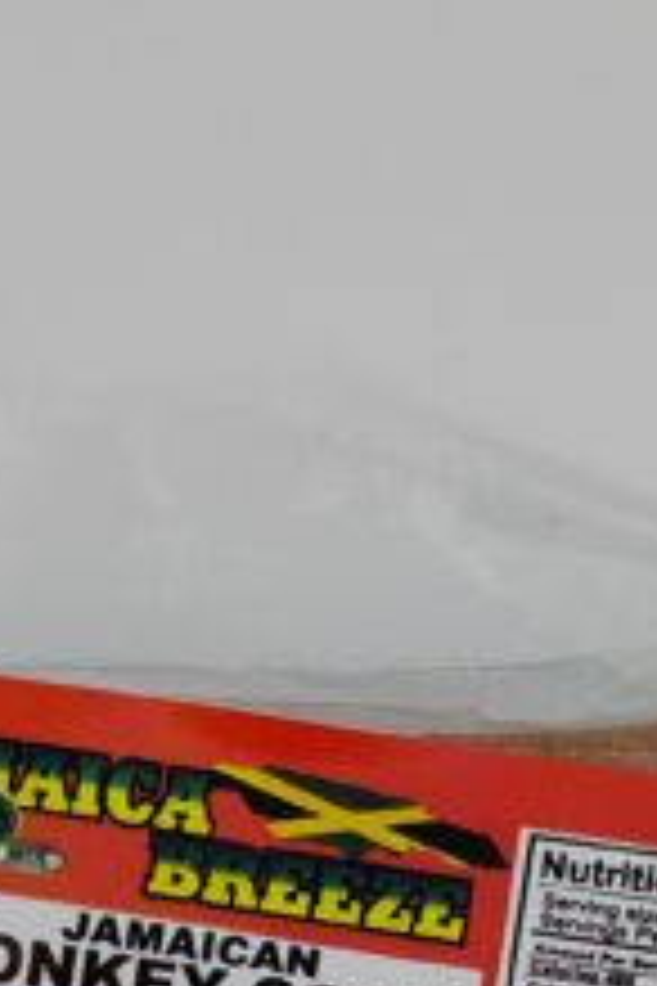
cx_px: 378
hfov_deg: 12.9
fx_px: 2902
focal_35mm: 106
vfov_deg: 18.6
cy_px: 1038
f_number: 1.8
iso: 100
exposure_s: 1/271
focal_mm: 4.26
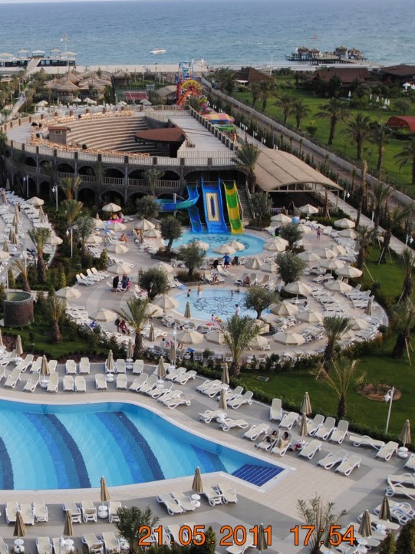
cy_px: 285
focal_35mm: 55
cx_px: 1
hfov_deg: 25.3
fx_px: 880
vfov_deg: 34.9
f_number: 6.3
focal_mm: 24
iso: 100
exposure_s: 1/160
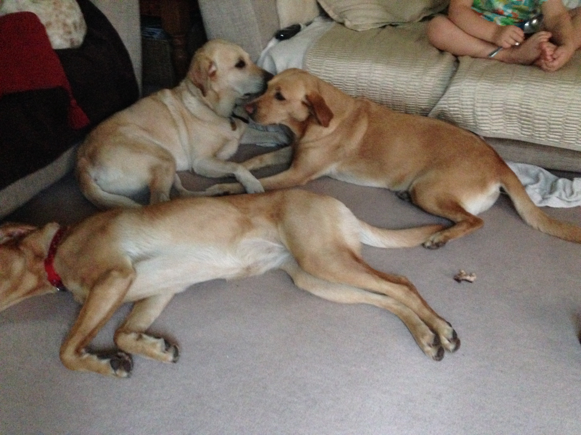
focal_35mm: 33
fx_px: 554
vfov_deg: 42.9
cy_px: 218
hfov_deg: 55.4
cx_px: 290
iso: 800
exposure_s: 1/15
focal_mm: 4.12
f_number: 2.4
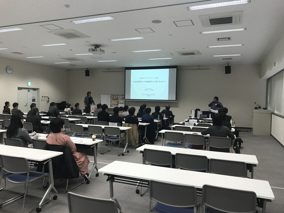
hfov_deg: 63.4
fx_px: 230
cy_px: 106
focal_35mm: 28
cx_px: 142
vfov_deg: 49.7
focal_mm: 3.99
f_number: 1.8
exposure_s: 1/40
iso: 25
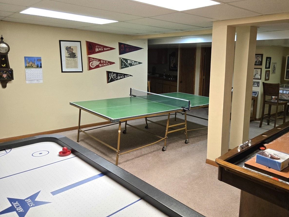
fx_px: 234
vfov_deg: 49.7
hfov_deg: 62.8
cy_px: 103
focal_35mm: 28
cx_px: 175
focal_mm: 5.4
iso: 100
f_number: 1.8
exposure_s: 1/120
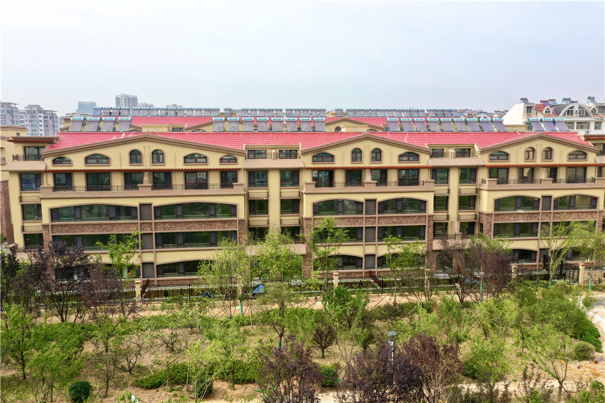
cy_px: 202
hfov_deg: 65.5
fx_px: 470
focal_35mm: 28
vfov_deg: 46.4
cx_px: 302
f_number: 8
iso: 100
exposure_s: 1/160
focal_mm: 10.26
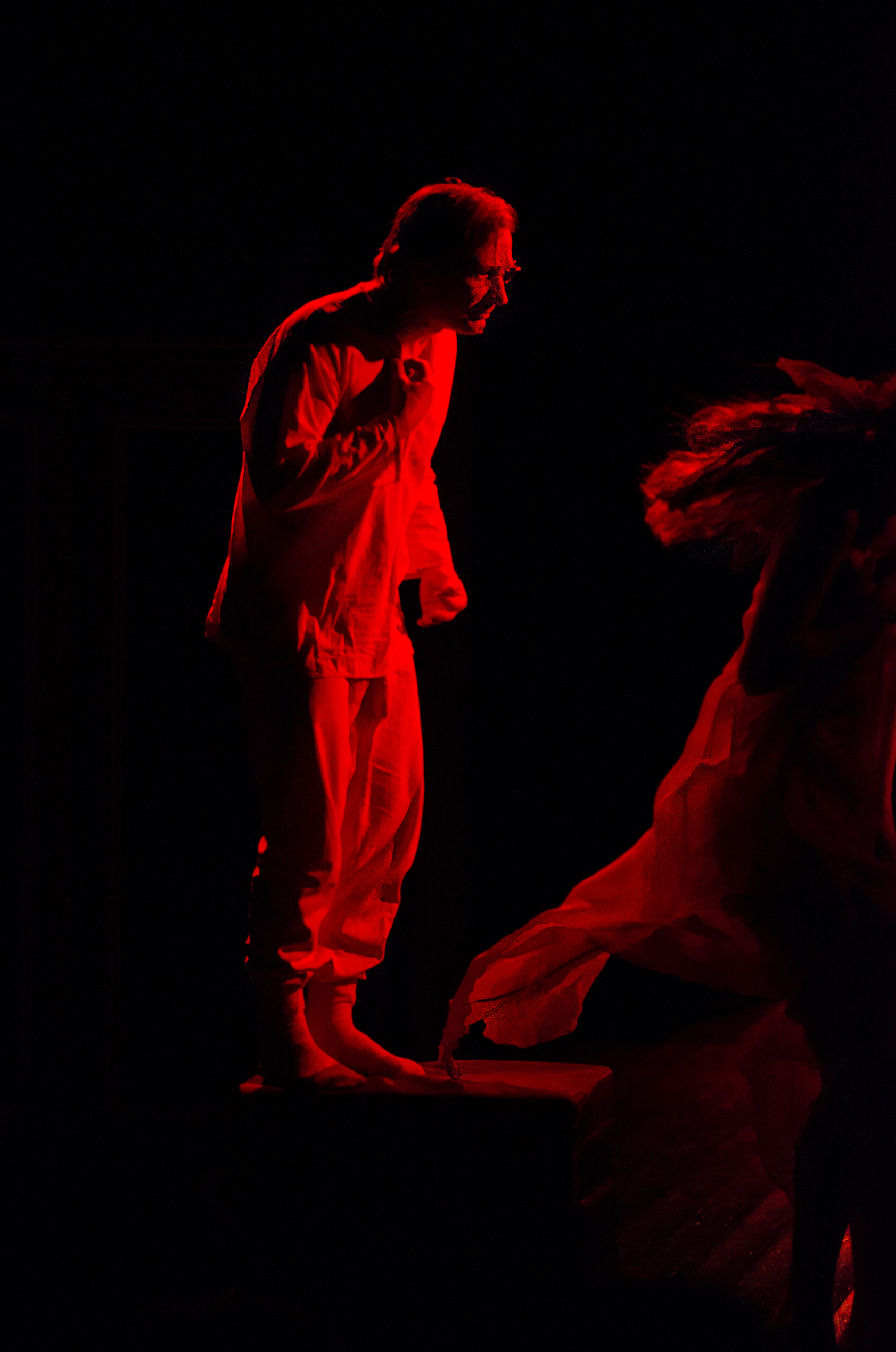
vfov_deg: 15.8
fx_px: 4874
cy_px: 677
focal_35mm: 130
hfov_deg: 10.5
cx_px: 450
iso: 2000
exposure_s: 1/1000
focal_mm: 86
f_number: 2.8
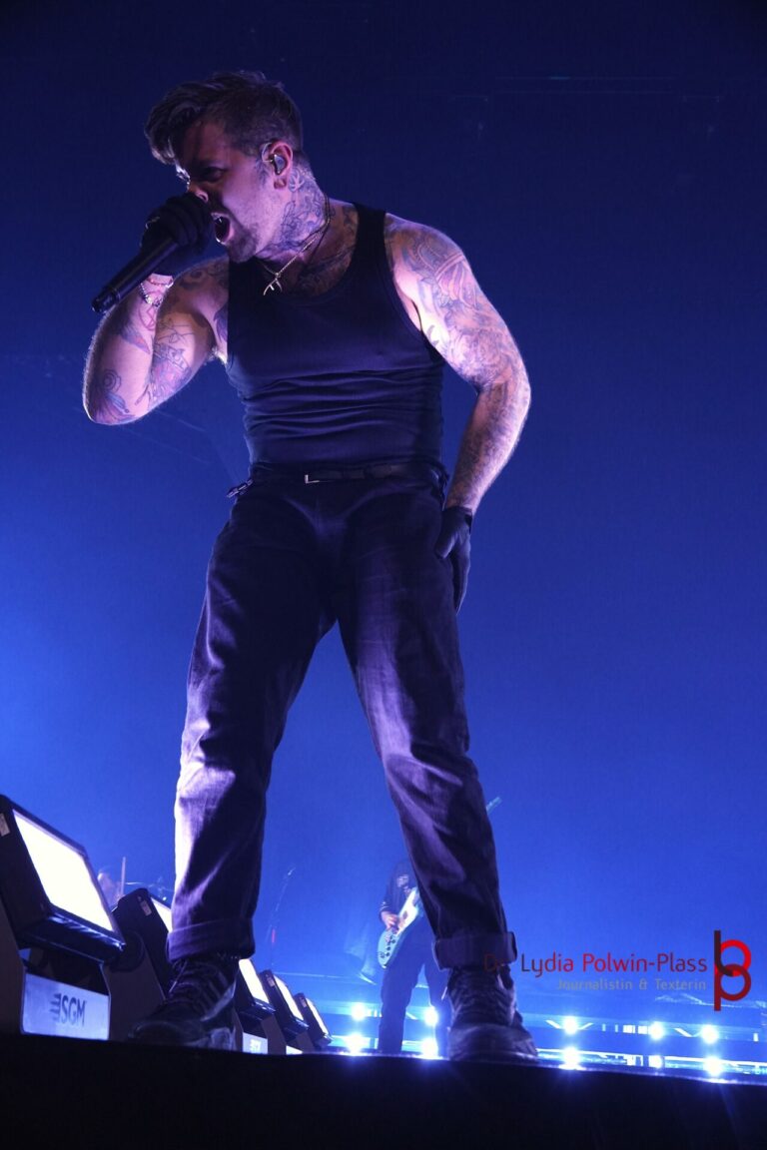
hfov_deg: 34.2
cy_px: 575
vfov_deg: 49.6
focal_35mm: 39
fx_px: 1246
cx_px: 384
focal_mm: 26
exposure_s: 1/160
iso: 1600
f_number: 4
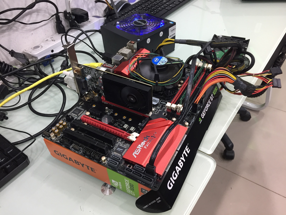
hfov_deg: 61.7
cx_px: 143
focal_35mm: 29
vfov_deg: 48.2
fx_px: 240
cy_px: 108
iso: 125
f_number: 2.2
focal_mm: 4.15
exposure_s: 1/33
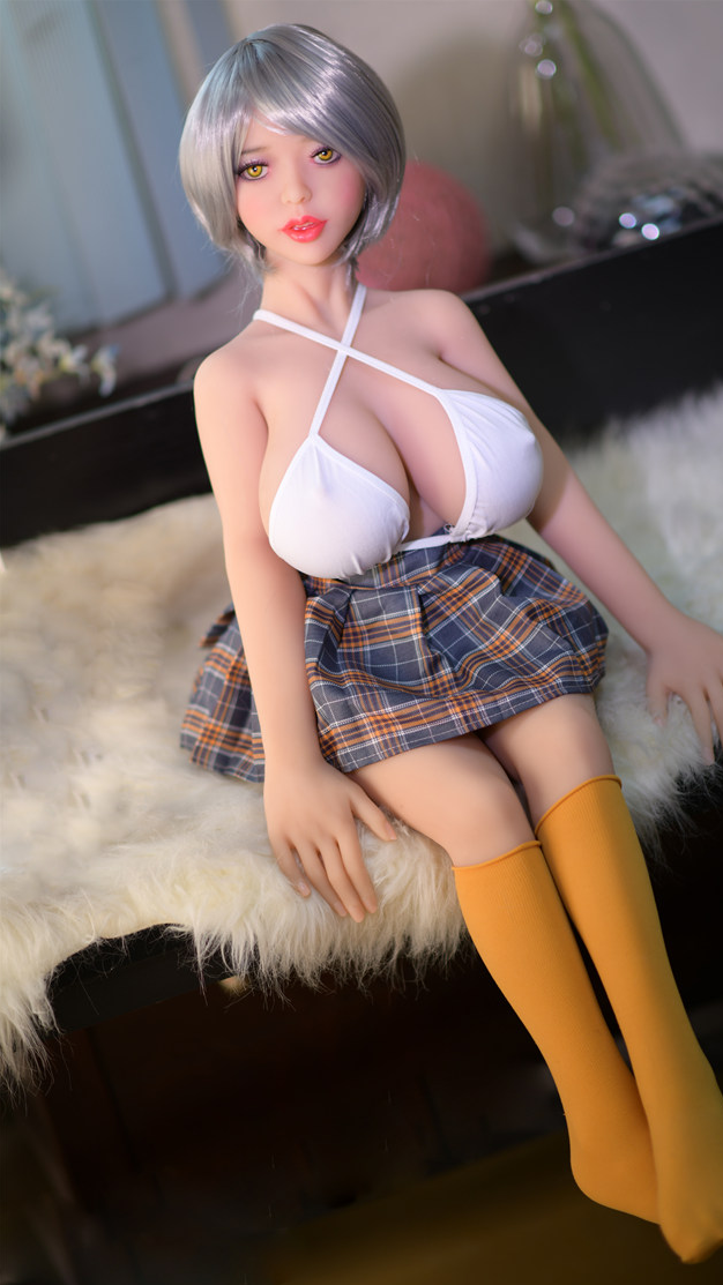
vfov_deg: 23.7
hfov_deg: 13.4
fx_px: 3068
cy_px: 648
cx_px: 432
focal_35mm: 90
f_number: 1.6
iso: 100
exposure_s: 1/250
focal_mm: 85
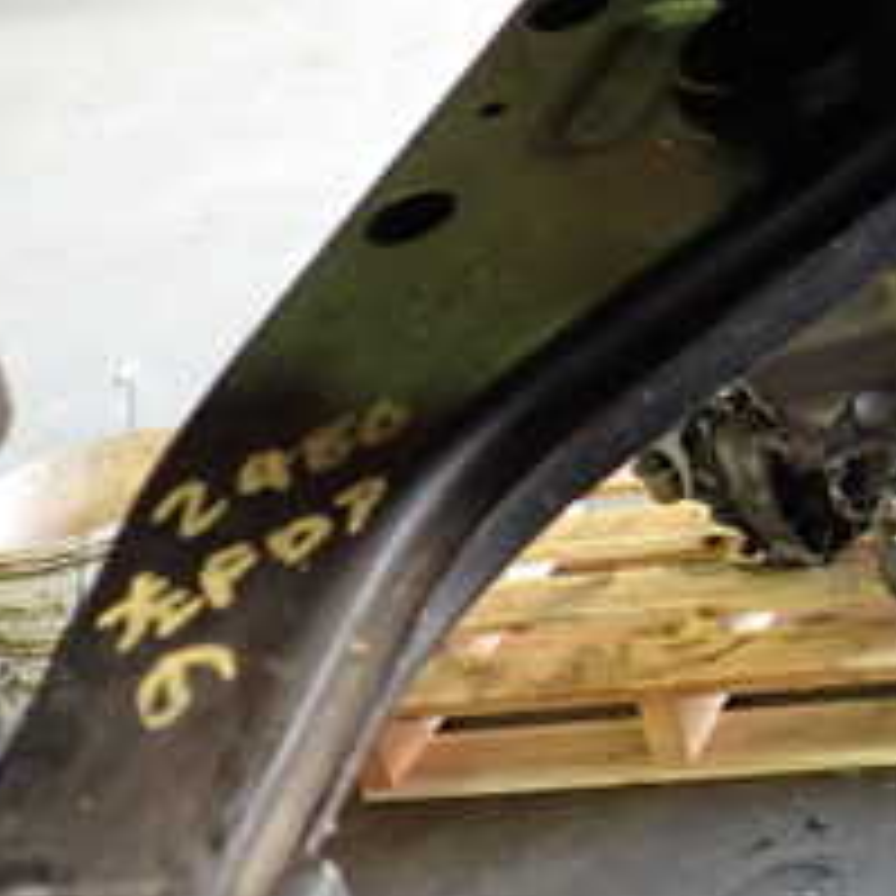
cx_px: 986
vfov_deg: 21.6
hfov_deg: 20.6
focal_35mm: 80
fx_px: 2343
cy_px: 324
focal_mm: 5.4
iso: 320
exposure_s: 1/30
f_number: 2.3
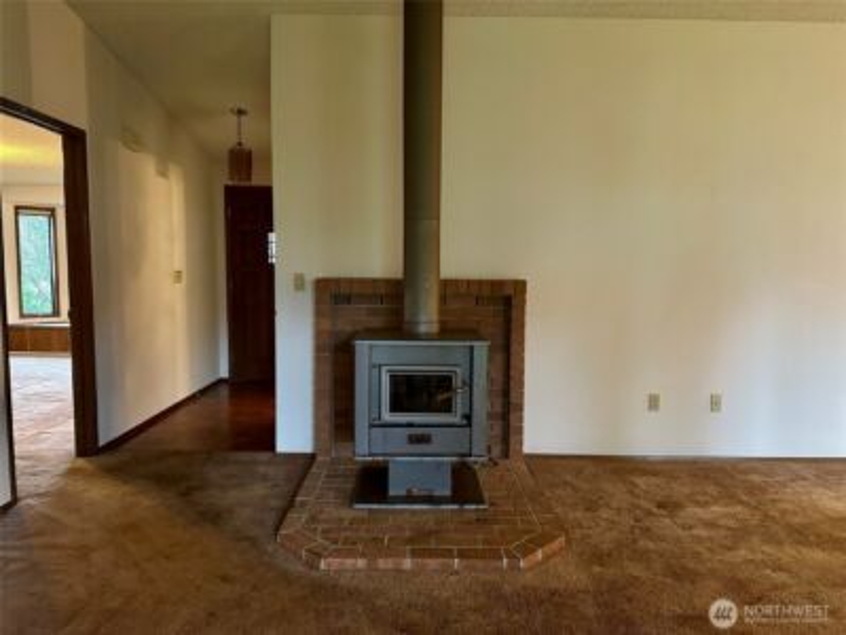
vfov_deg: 56.8
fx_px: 587
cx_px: 423
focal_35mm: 24
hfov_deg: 71.6
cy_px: 318
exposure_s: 1/30
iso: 800
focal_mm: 6.86
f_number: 1.78
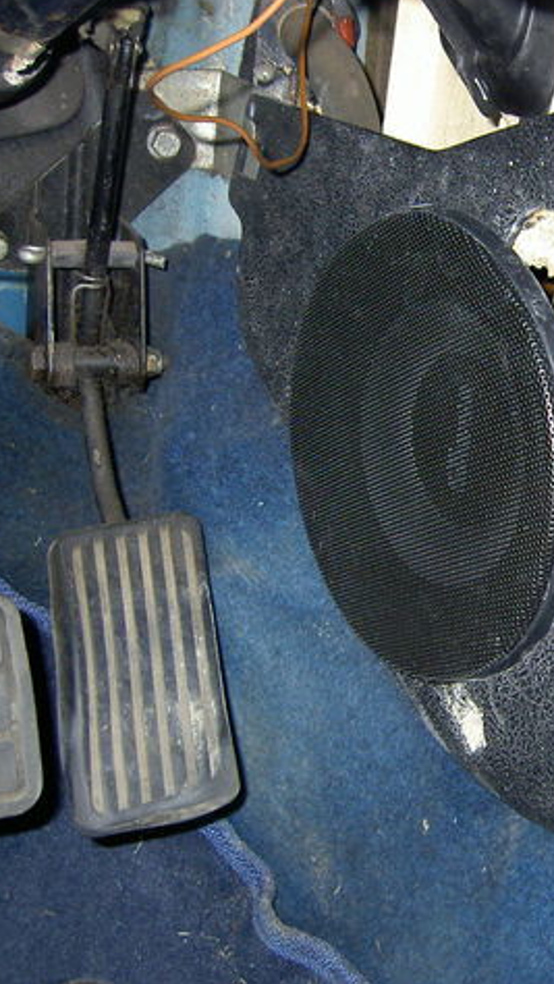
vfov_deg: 41.3
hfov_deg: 22.8
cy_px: 488
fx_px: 1304
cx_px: 579
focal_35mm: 50
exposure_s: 1/60
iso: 100
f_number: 2.8
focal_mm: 5.6
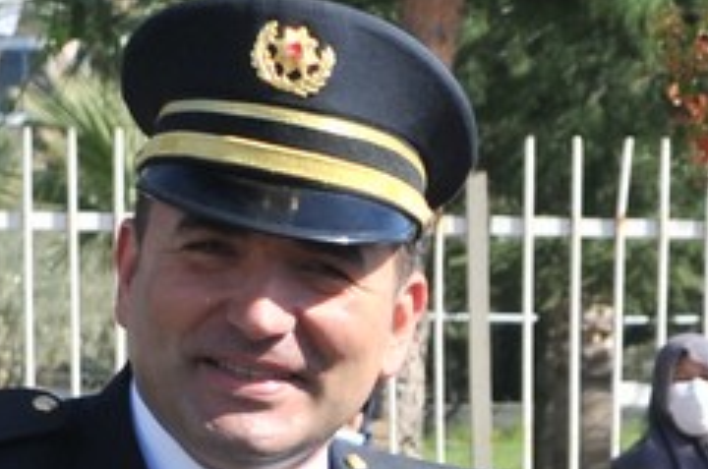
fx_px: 4711
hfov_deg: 8.6
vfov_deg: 5.4
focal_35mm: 240
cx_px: 678
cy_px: 1252
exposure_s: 1/640
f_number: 3.8
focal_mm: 24
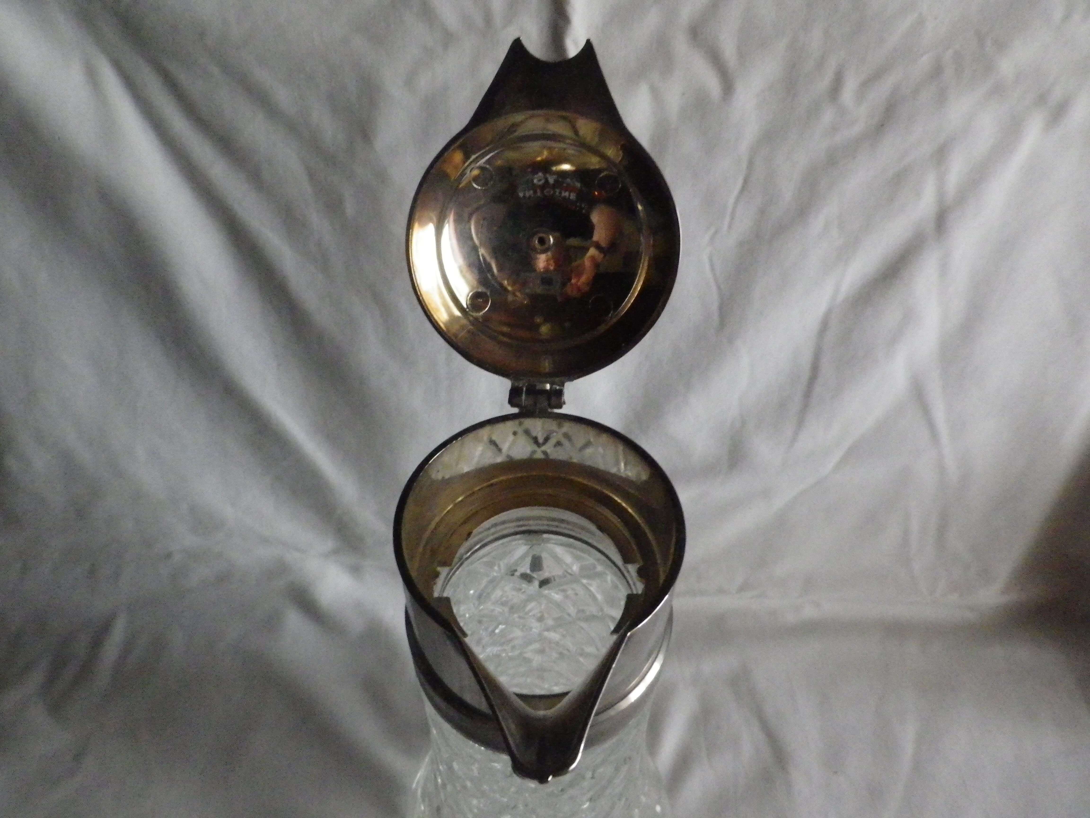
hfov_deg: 69.4
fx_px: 787
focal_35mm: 25
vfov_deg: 54.9
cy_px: 409
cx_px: 545
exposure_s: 1/5
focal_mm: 4.5
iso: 800
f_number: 3.5
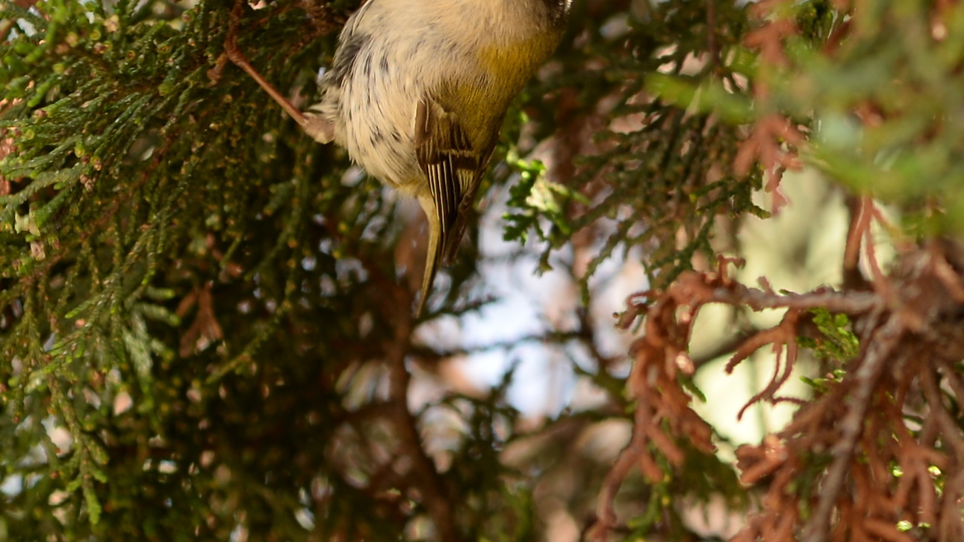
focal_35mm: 116
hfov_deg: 18.5
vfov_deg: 10.4
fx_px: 2965
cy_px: 52
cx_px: 505
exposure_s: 1/60
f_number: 5.6
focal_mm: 60
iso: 100
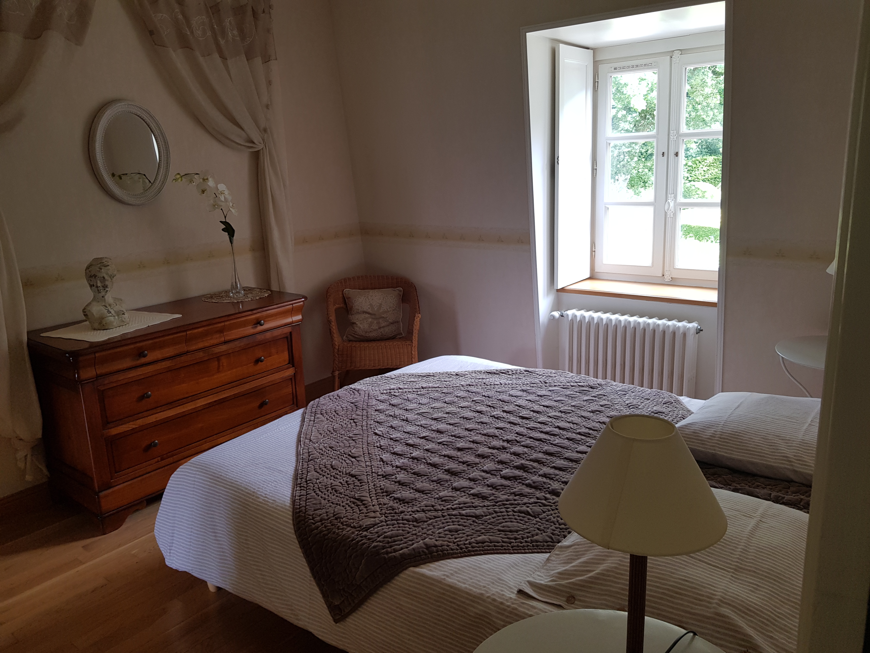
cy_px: 326
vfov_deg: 53.1
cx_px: 435
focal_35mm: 26
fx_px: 653
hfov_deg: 67.3
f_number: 1.7
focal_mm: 4.2
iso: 64
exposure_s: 1/50
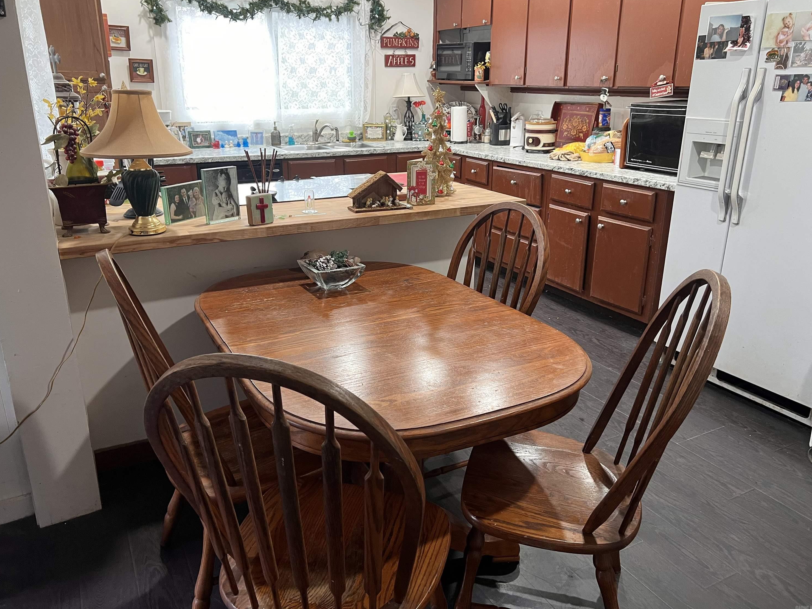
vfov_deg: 51.4
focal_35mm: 27
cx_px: 401
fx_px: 633
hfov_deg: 65.3
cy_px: 295
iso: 125
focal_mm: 5.7
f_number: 1.5
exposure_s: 1/60
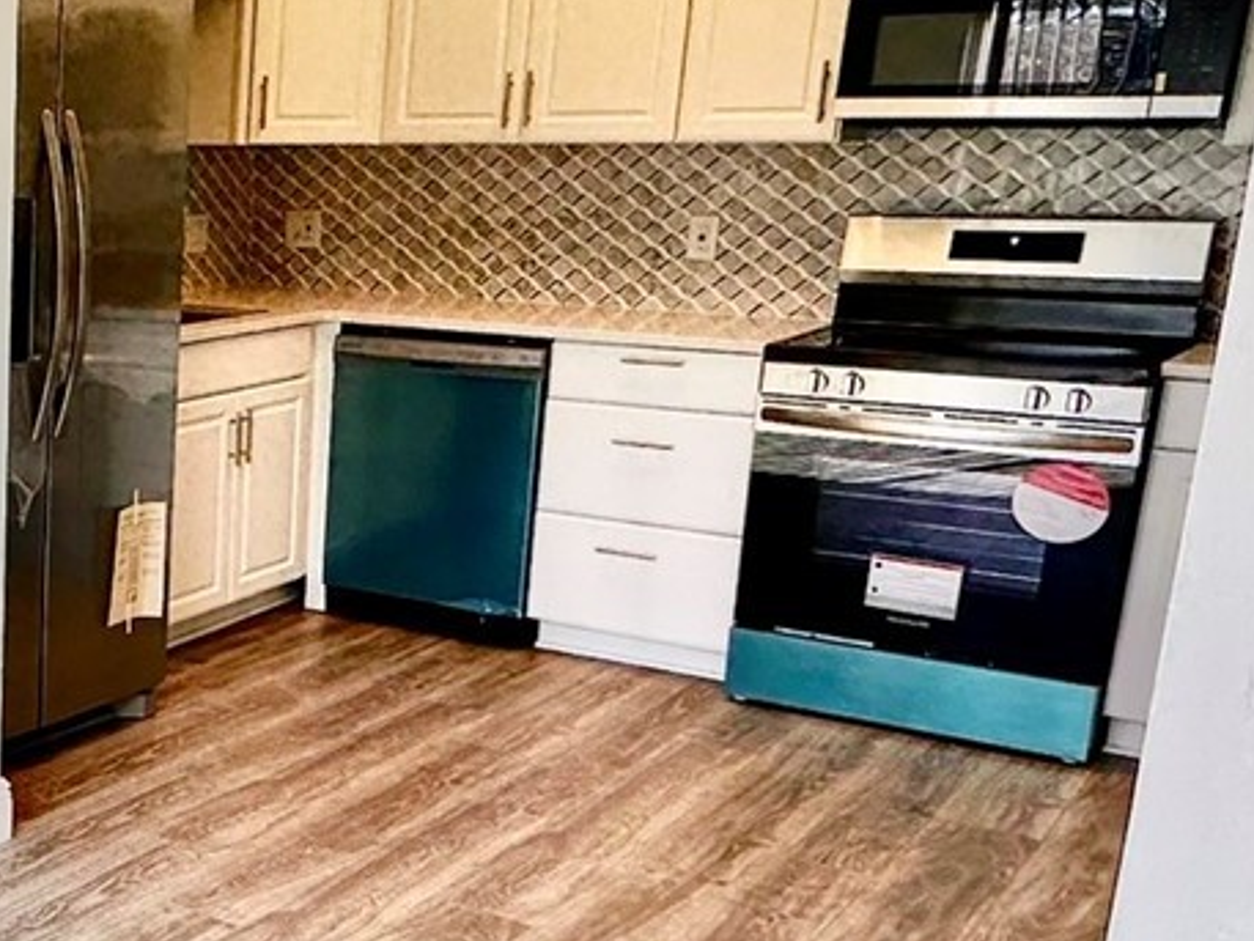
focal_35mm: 49
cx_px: -209
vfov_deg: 29.6
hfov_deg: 32.8
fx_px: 1776
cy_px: 576
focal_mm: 2.22
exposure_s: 1/155
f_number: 2.2
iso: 40
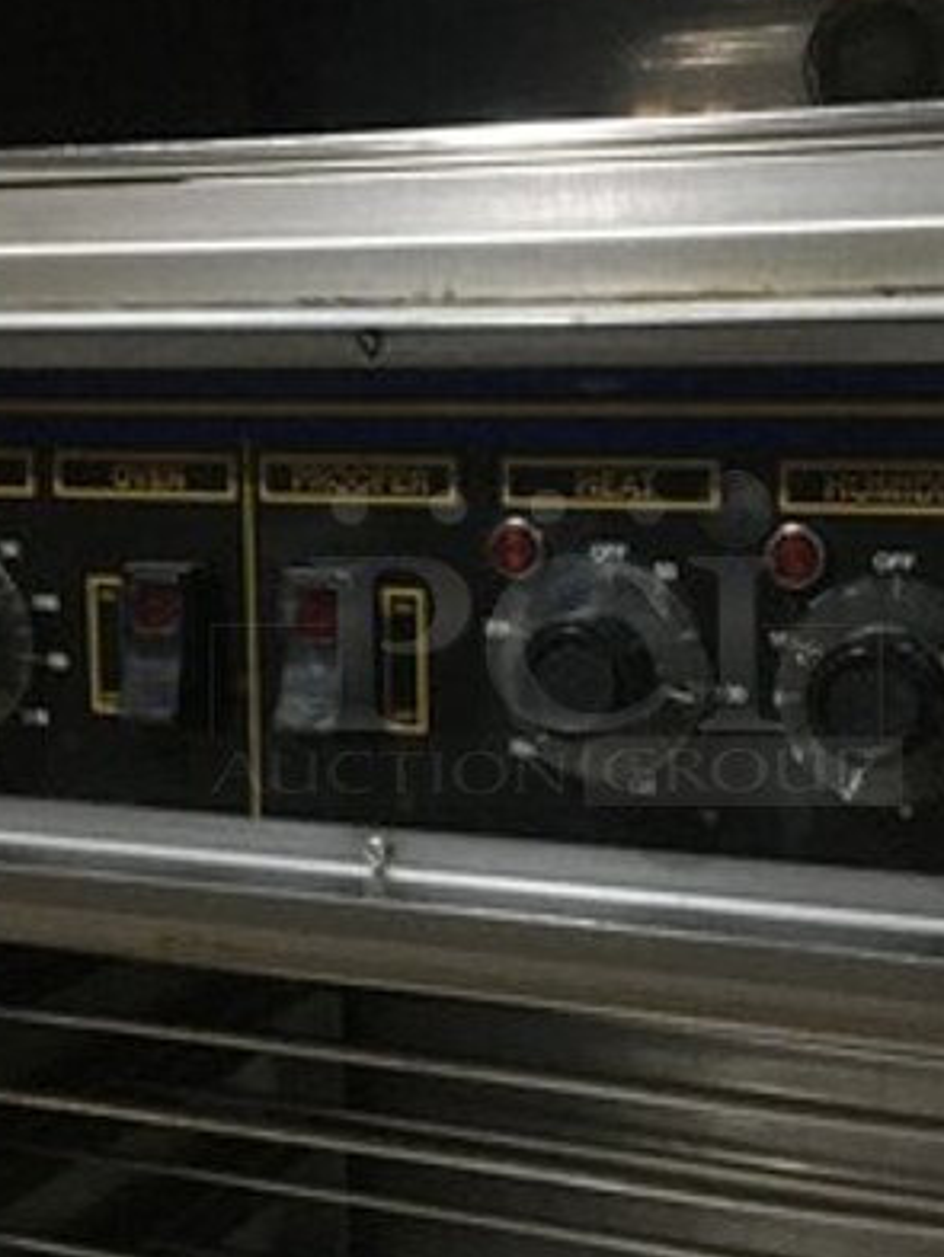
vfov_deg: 32.2
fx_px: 2180
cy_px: 638
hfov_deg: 24.4
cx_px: 547
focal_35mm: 60
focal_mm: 4.15
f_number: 2.2
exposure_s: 1/15
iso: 250
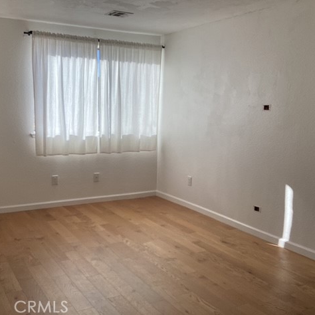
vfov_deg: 44.9
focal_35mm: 37
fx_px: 381
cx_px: 146
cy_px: 157
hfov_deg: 44.9
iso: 25
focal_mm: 3.3
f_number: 2.4
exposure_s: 1/411
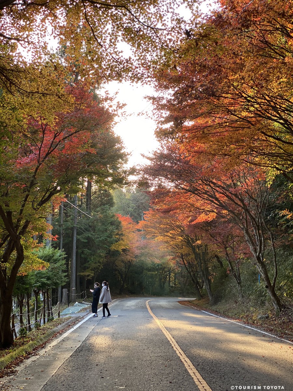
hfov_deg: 28.0
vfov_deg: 36.8
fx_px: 587
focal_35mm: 52
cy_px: 196
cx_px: 146
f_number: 2
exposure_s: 1/122
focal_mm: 6
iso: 50
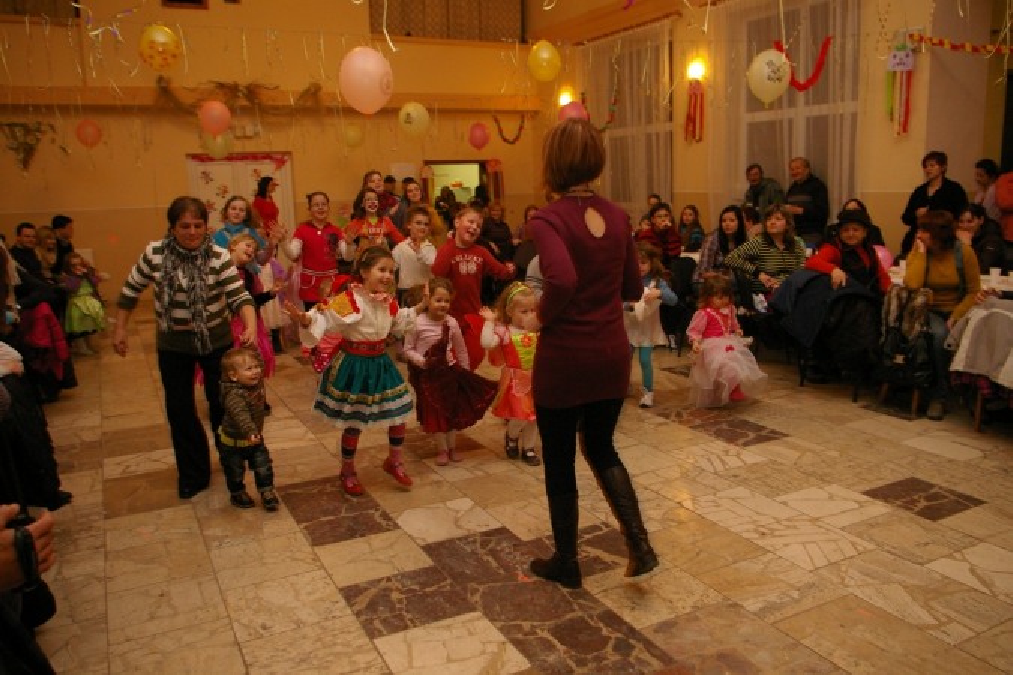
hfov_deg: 61.9
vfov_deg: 43.6
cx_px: 506
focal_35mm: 30
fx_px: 844
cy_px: 338
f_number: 5.6
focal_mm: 20
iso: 800
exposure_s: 1/30
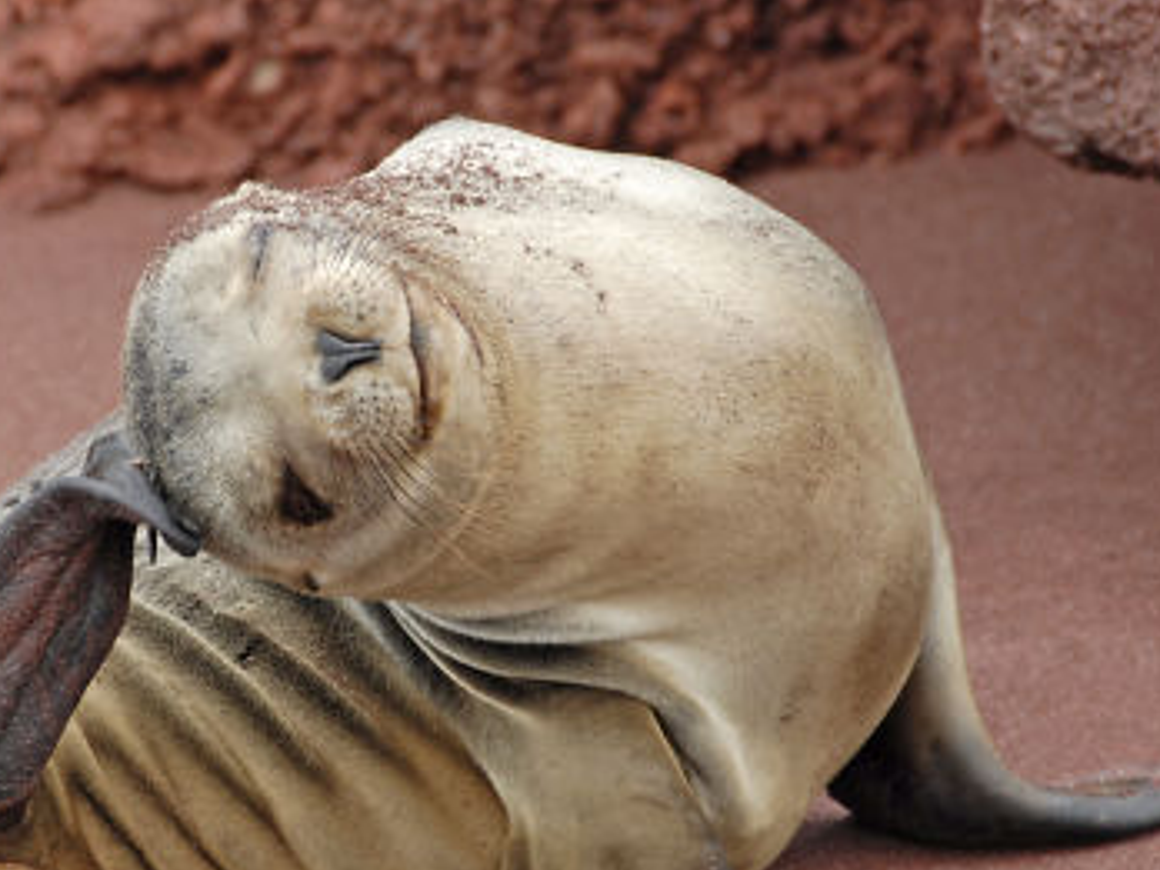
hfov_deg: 4.0
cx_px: 347
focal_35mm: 493
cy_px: 483
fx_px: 16521
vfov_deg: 3.0
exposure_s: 1/160
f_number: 5.6
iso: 200
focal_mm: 170
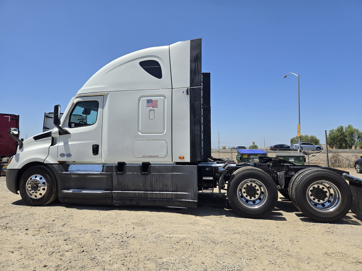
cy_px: 136
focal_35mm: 23
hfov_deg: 73.9
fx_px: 241
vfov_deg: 58.9
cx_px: 181
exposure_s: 1/2060
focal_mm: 5.4
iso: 25
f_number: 1.8
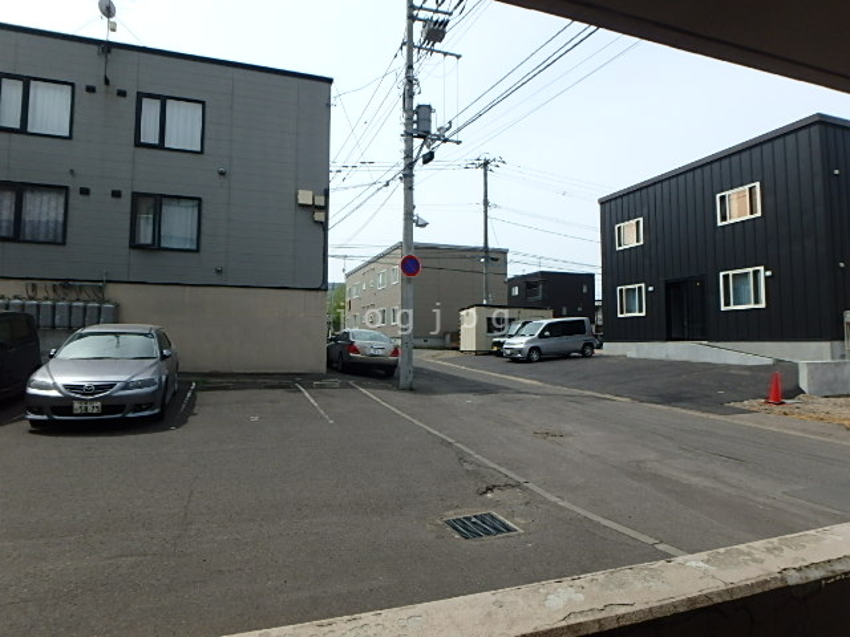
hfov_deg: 79.0
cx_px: 425
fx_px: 516
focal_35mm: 21
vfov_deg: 63.4
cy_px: 318
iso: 125
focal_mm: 3.7
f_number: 6
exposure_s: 1/500
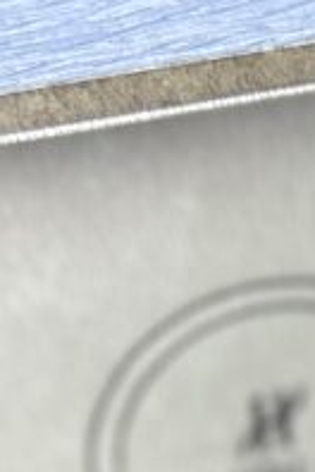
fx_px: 2651
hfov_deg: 6.6
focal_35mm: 202
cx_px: 637
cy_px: 915
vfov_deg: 9.6
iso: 50
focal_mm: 6.76
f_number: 1.78
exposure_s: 1/50
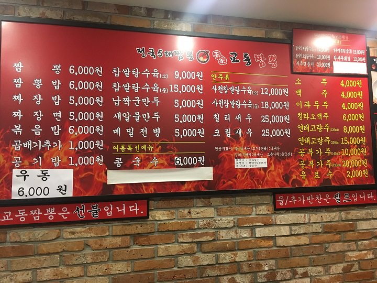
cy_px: 142
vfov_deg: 48.2
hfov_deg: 61.7
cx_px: 188
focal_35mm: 29
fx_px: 316
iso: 160
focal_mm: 4.15
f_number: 2.2
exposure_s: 1/30
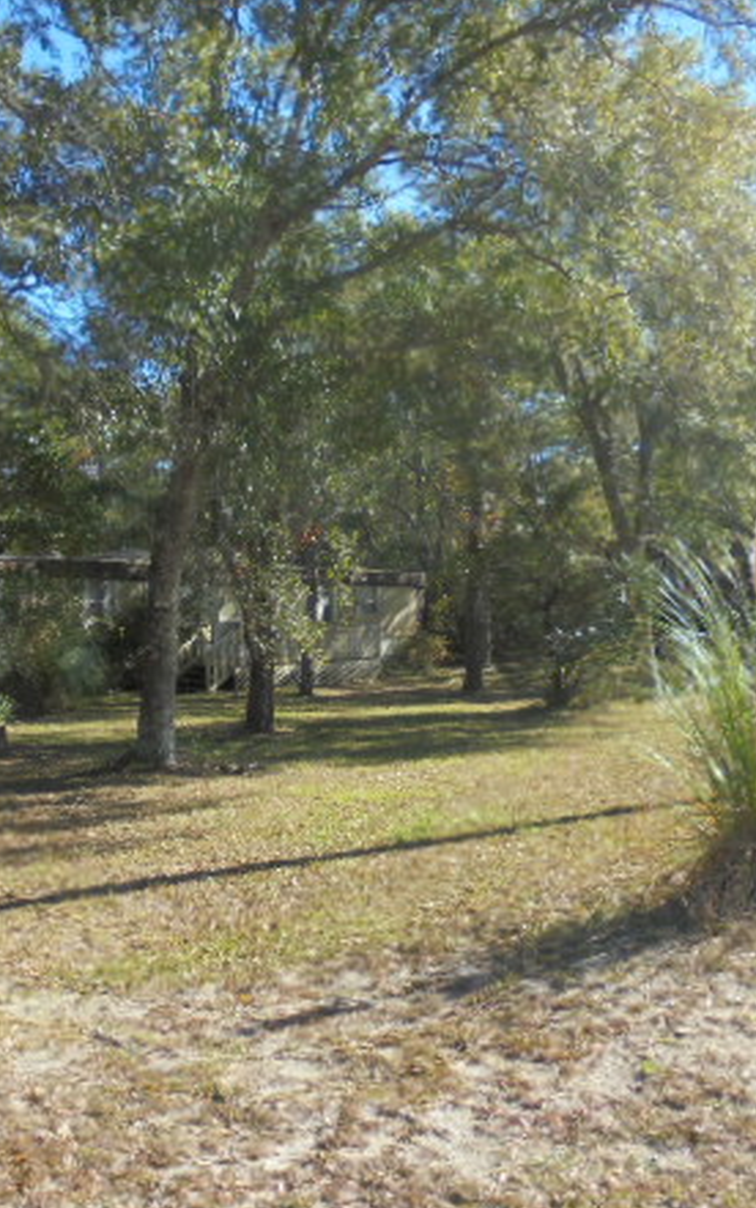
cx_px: 236
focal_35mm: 40
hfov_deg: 31.7
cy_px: 622
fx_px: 1317
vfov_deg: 49.3
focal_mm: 4.6
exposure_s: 1/400
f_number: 3.5
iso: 100
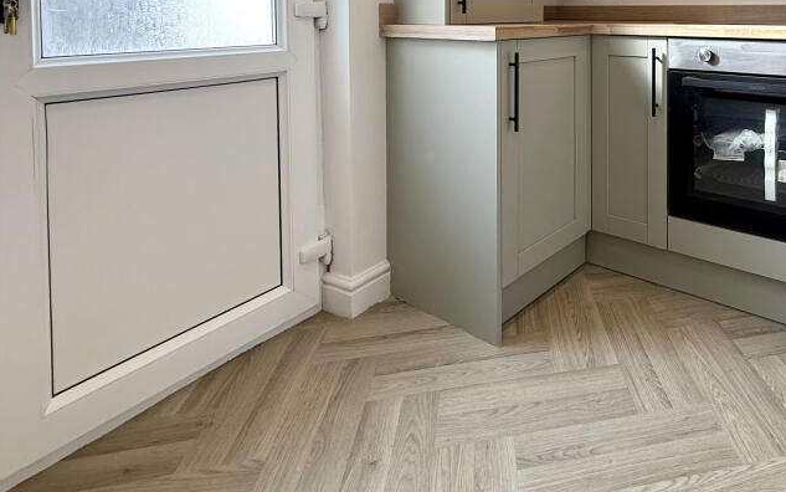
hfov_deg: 69.6
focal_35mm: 24
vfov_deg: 45.0
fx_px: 514
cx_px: 594
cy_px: 25
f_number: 2.2
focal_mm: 2.22
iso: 125
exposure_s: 1/100
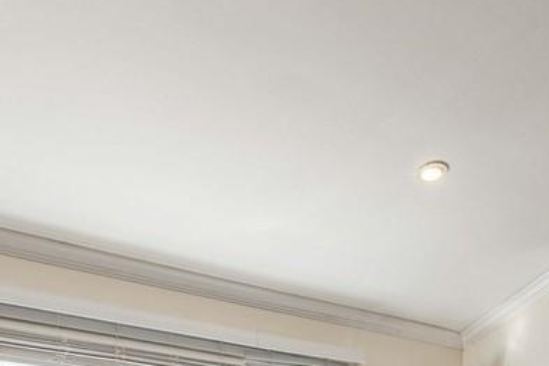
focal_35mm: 57
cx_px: 469
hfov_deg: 33.6
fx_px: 869
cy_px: 549
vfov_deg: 20.4
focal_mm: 14
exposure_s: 1/20
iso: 400
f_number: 11
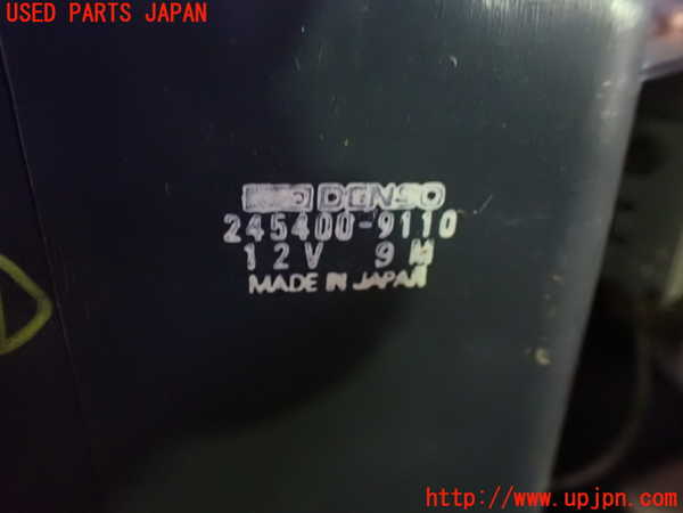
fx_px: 592
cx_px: 342
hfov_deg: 60.0
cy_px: 256
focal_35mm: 30
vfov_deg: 46.8
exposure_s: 1/10
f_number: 2.3
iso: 1600
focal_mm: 5.4
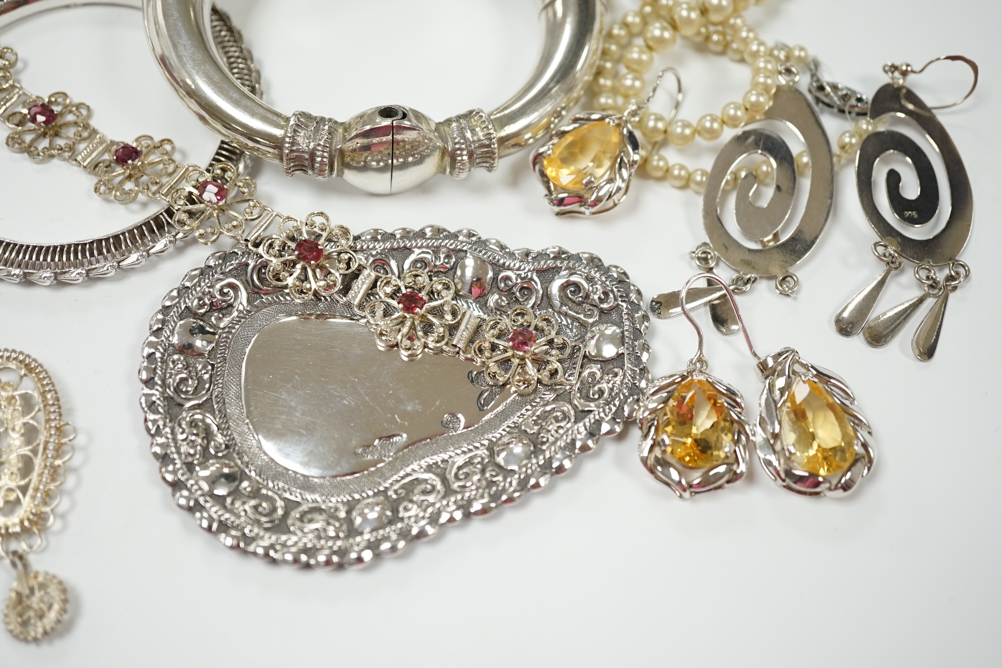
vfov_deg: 29.9
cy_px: 334
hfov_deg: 43.6
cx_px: 501
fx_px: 1252
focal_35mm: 45
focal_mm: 30
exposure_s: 1/60
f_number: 3.5
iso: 250
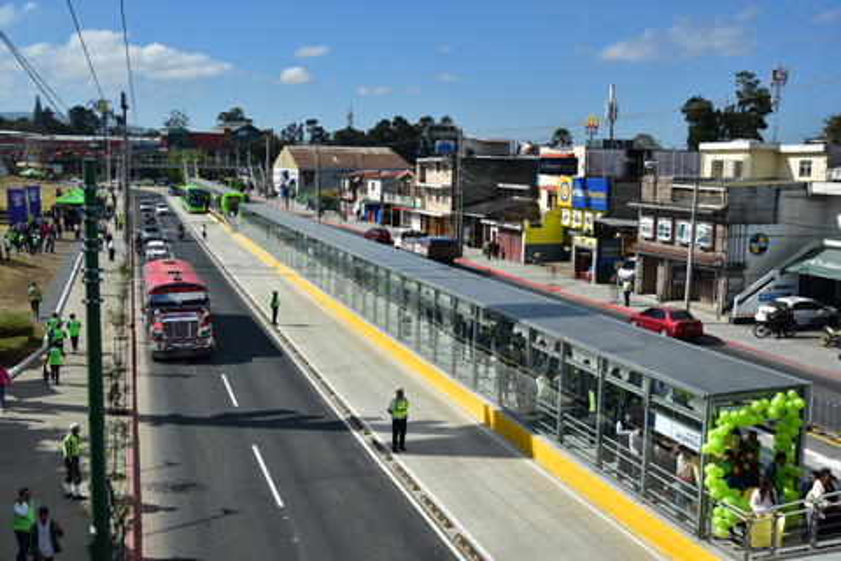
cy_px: 280
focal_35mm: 38
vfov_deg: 35.5
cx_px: 420
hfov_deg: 51.3
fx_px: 876
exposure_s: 1/1600
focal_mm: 25
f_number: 3.8
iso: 100
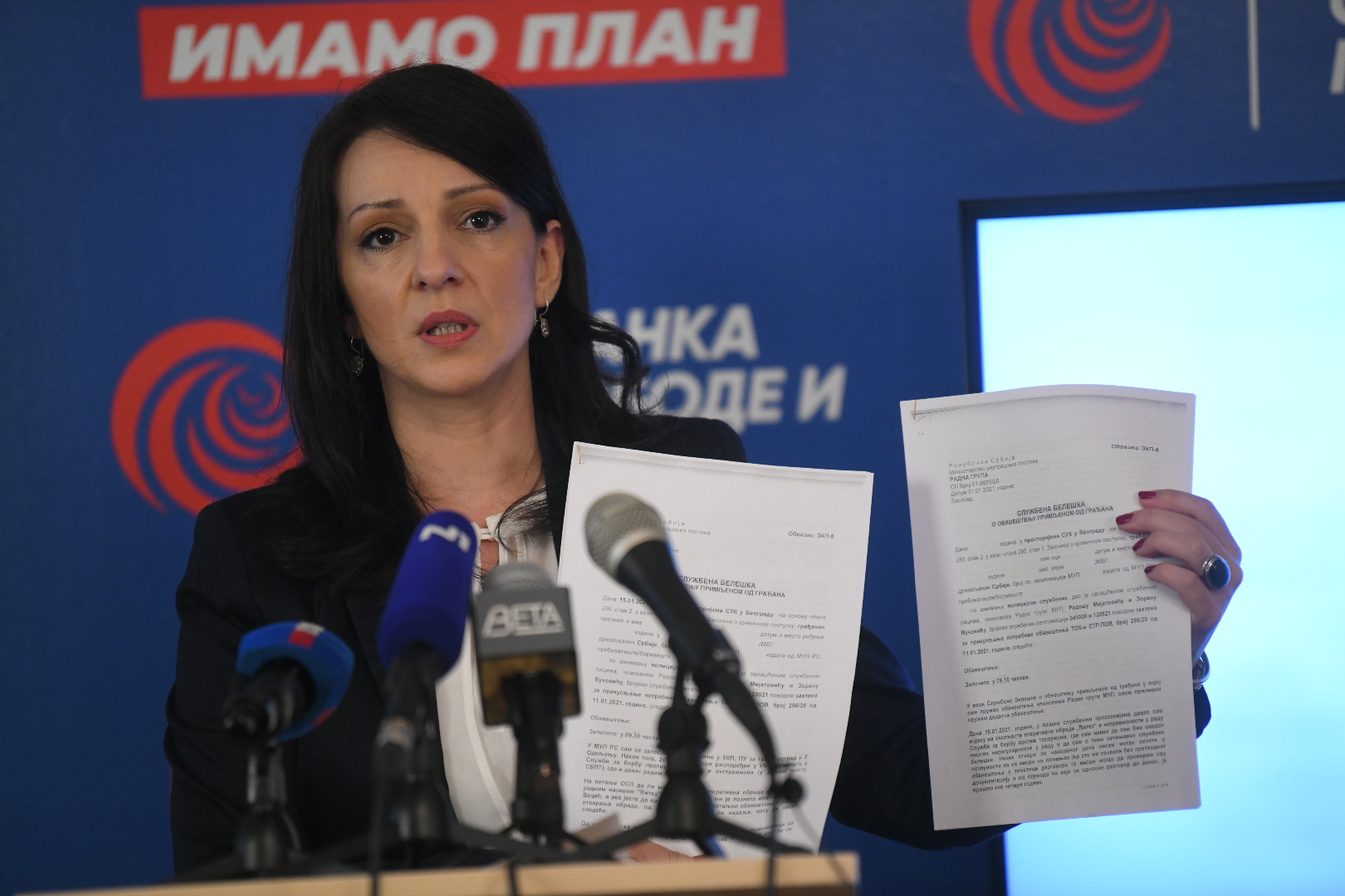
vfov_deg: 6.9
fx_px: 7472
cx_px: 672
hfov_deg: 10.3
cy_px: 448
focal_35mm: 200
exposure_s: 1/250
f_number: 2.8
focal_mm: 200
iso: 2500
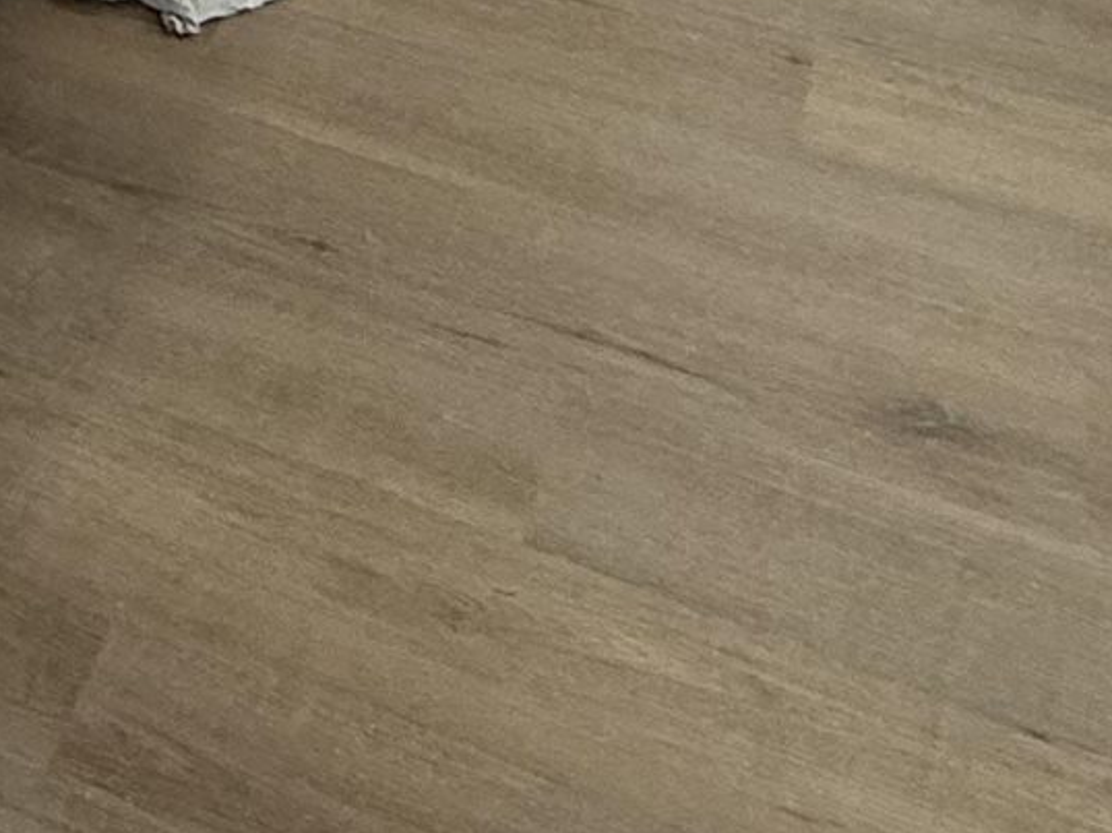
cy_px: -1209
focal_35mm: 80
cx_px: -339
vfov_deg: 13.3
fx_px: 2569
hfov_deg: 21.9
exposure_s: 1/186
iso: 64
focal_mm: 2.22
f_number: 2.2
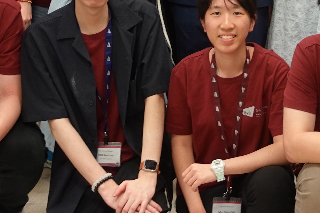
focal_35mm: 87
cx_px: 232
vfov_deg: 15.0
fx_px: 773
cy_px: -62
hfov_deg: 23.2
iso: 160
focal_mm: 9.4
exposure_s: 1/30
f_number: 1.8
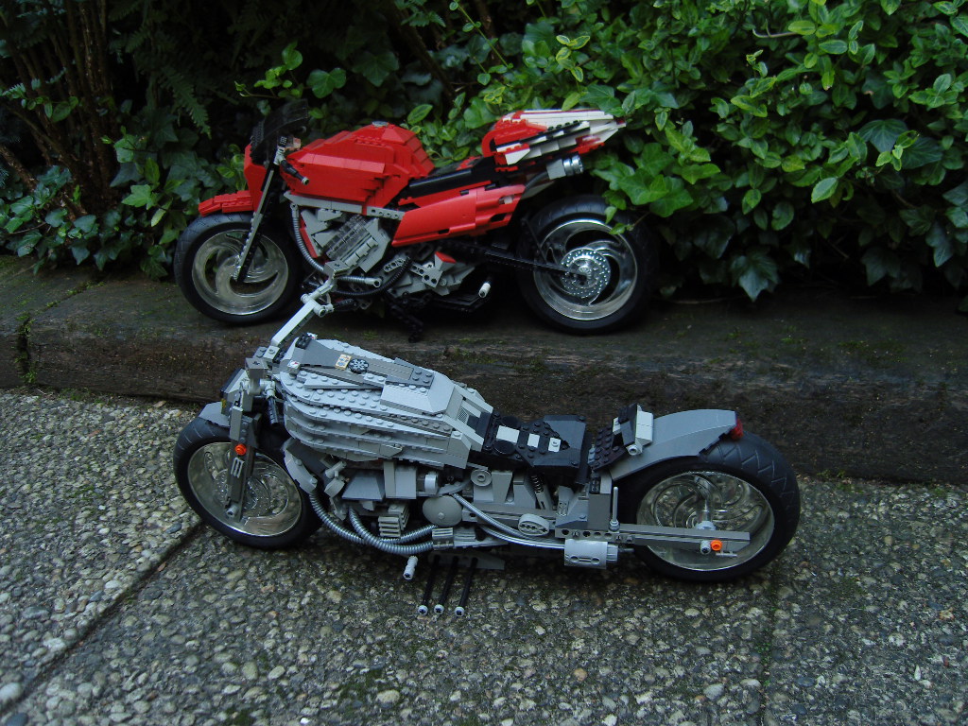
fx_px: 951
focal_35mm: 34
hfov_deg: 54.0
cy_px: 363
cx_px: 484
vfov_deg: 41.8
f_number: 2.8
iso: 100
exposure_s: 1/50
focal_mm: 7.3
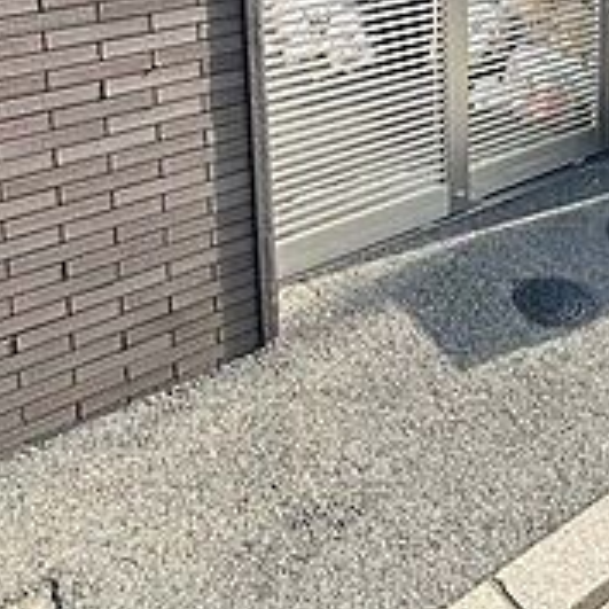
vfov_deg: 34.6
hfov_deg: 39.9
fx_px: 836
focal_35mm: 42
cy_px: -58
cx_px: 348
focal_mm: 2.22
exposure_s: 1/99
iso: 50
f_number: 2.2
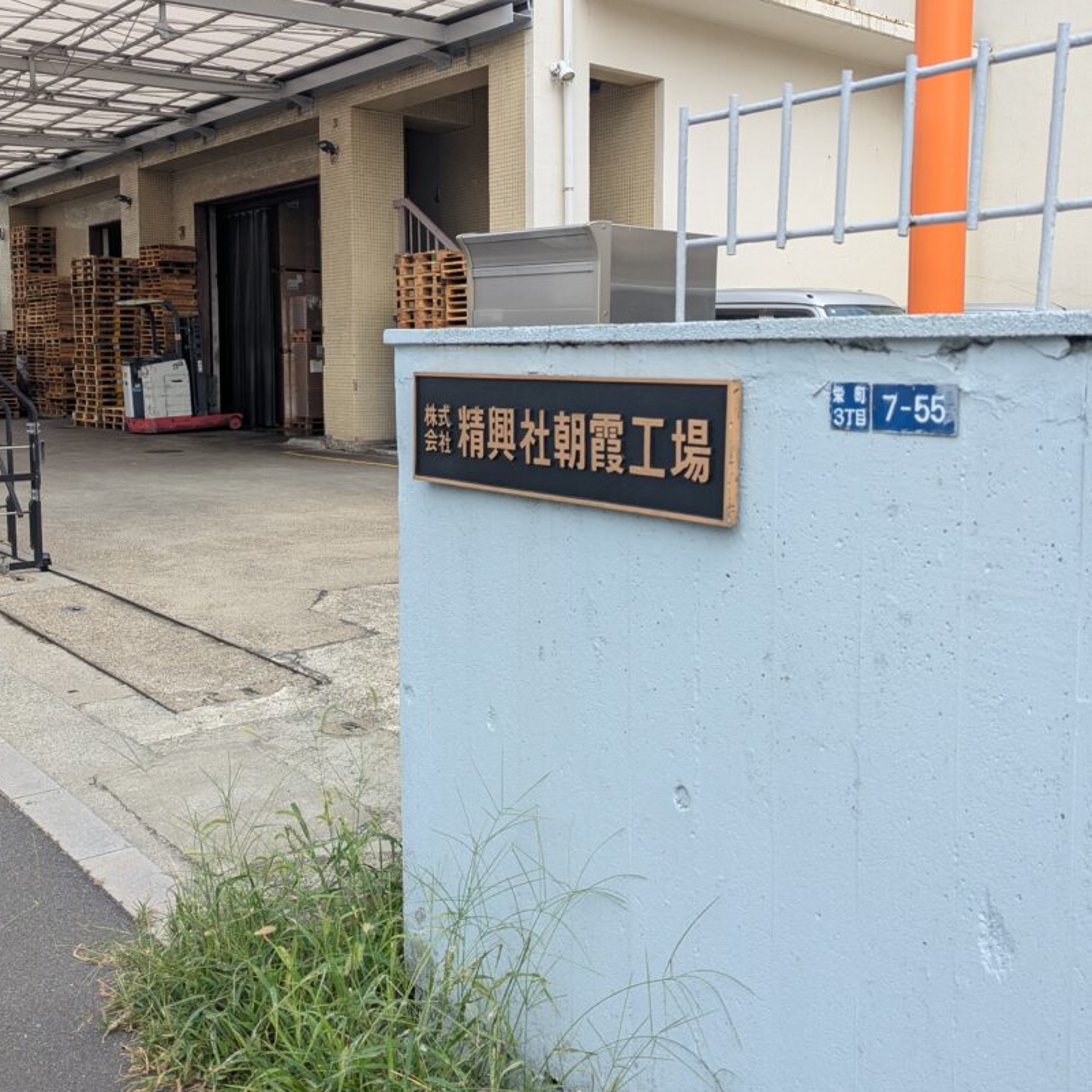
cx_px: 573
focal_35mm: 34
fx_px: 1213
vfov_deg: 48.3
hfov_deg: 48.4
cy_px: 474
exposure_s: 1/1316
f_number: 1.85
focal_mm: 6.81
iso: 45
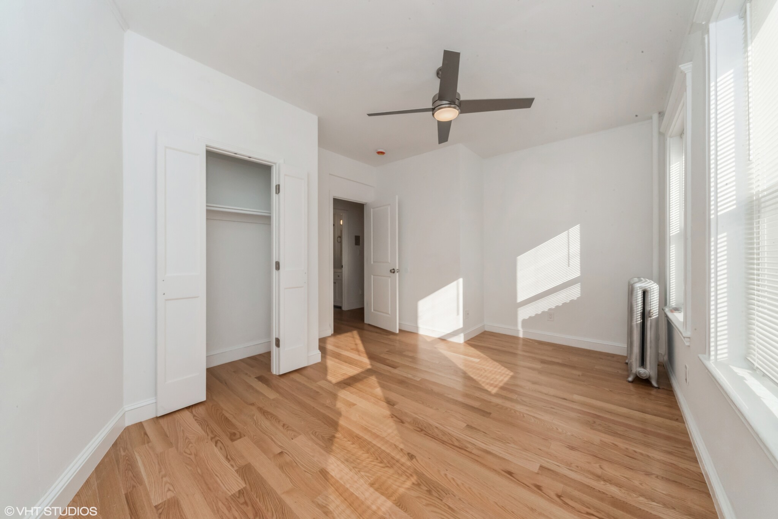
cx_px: 389
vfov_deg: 90.1
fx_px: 259
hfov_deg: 112.6
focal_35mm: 12
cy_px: 260
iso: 2000
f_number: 20
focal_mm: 12
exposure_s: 1/200
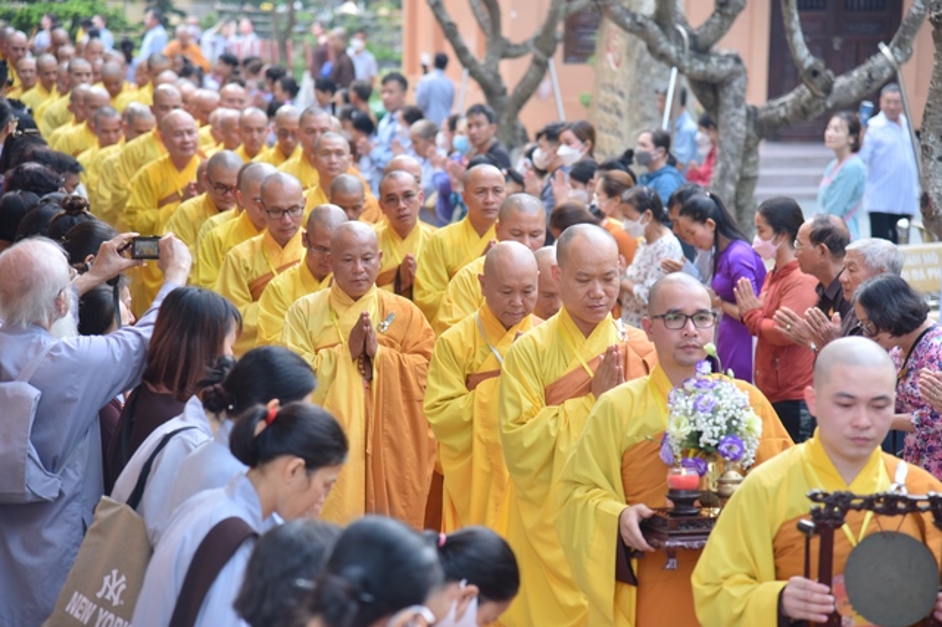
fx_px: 3191
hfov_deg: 16.8
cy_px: 309
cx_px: 477
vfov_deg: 11.2
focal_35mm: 122
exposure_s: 1/100
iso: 100
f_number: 4
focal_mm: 120
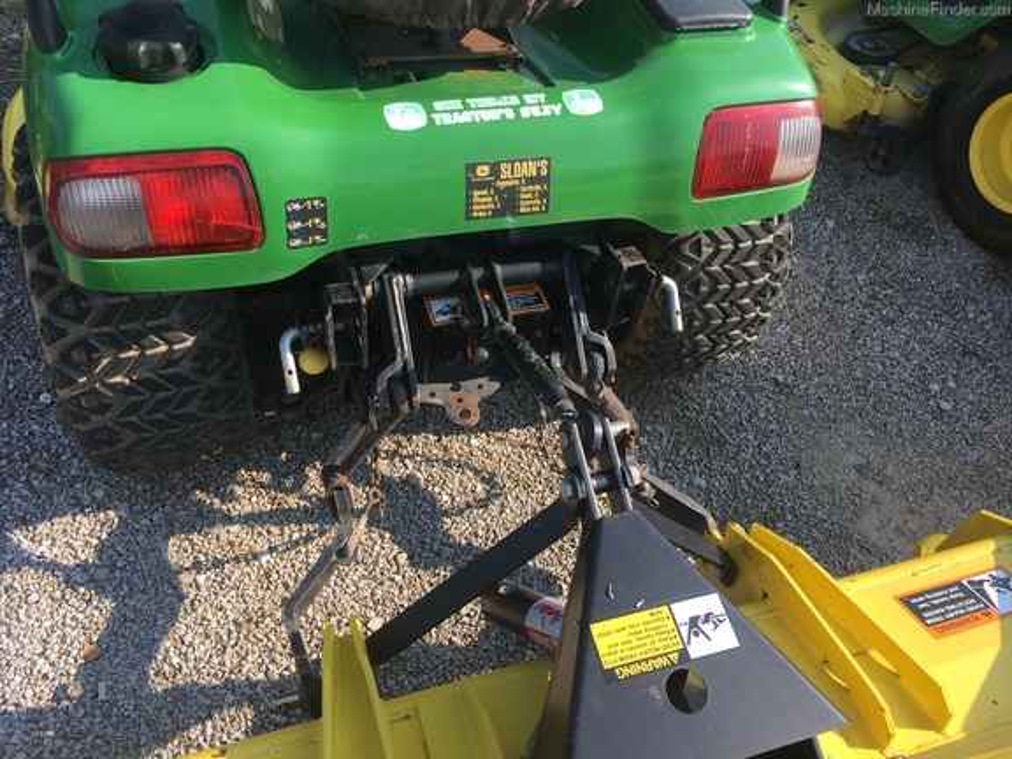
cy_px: 380
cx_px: 506
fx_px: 848
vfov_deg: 48.2
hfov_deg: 61.7
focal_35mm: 29
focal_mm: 4.15
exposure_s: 1/610
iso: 25
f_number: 2.2
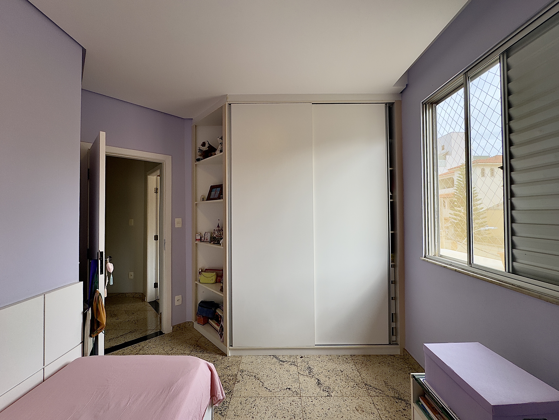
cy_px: 210
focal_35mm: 14
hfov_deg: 102.1
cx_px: 280
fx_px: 226
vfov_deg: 85.7
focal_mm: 2.22
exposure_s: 1/137
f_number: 2.2
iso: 40
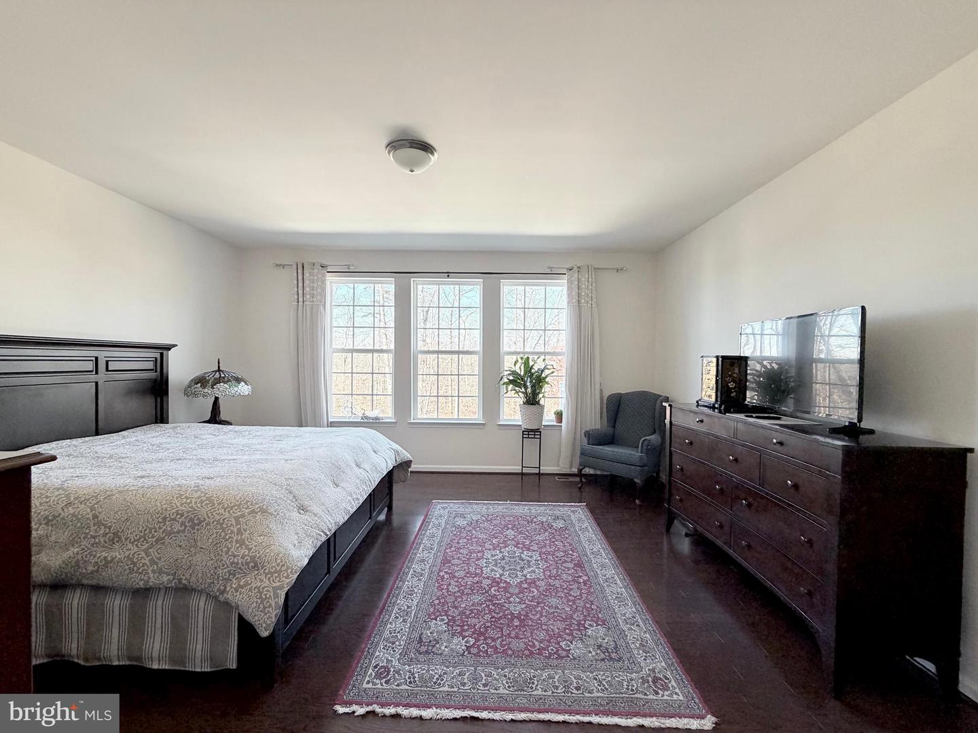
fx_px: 396
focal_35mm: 14
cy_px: 366
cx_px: 489
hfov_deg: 102.1
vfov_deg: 85.7
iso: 250
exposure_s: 1/121
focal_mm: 2.22
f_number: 2.2
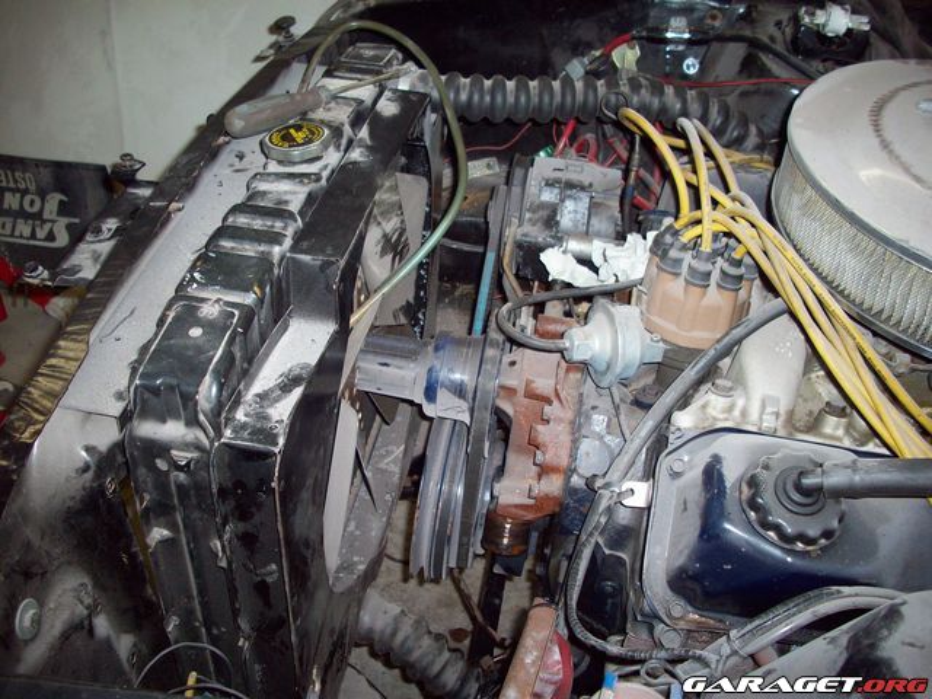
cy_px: 350
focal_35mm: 37
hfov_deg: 50.1
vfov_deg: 38.7
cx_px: 466
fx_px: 996
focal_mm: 6.2
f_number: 2.8
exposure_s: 1/64
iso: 80
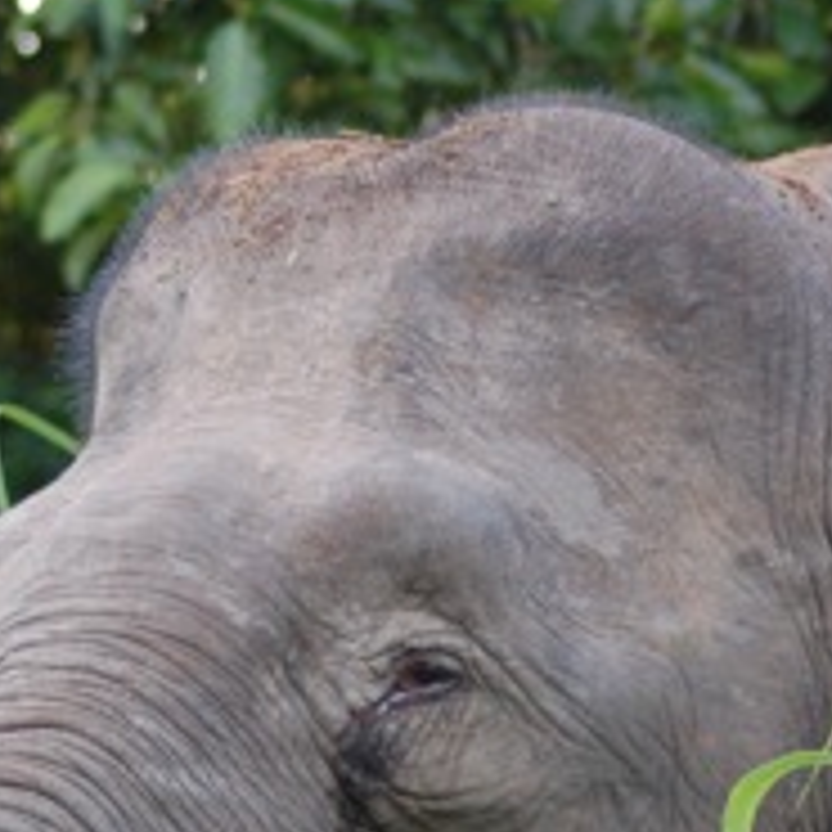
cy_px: 819
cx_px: 270
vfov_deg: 4.2
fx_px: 11379
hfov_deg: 4.2
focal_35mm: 418
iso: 800
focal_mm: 95
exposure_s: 1/320
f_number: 4.5
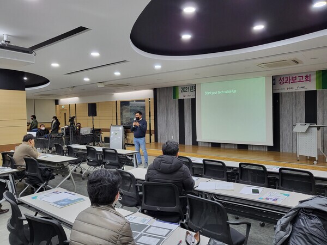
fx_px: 246
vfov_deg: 53.1
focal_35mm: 26
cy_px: 122
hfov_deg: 67.3
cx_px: 164
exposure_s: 1/59
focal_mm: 4.25
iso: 250
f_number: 1.8
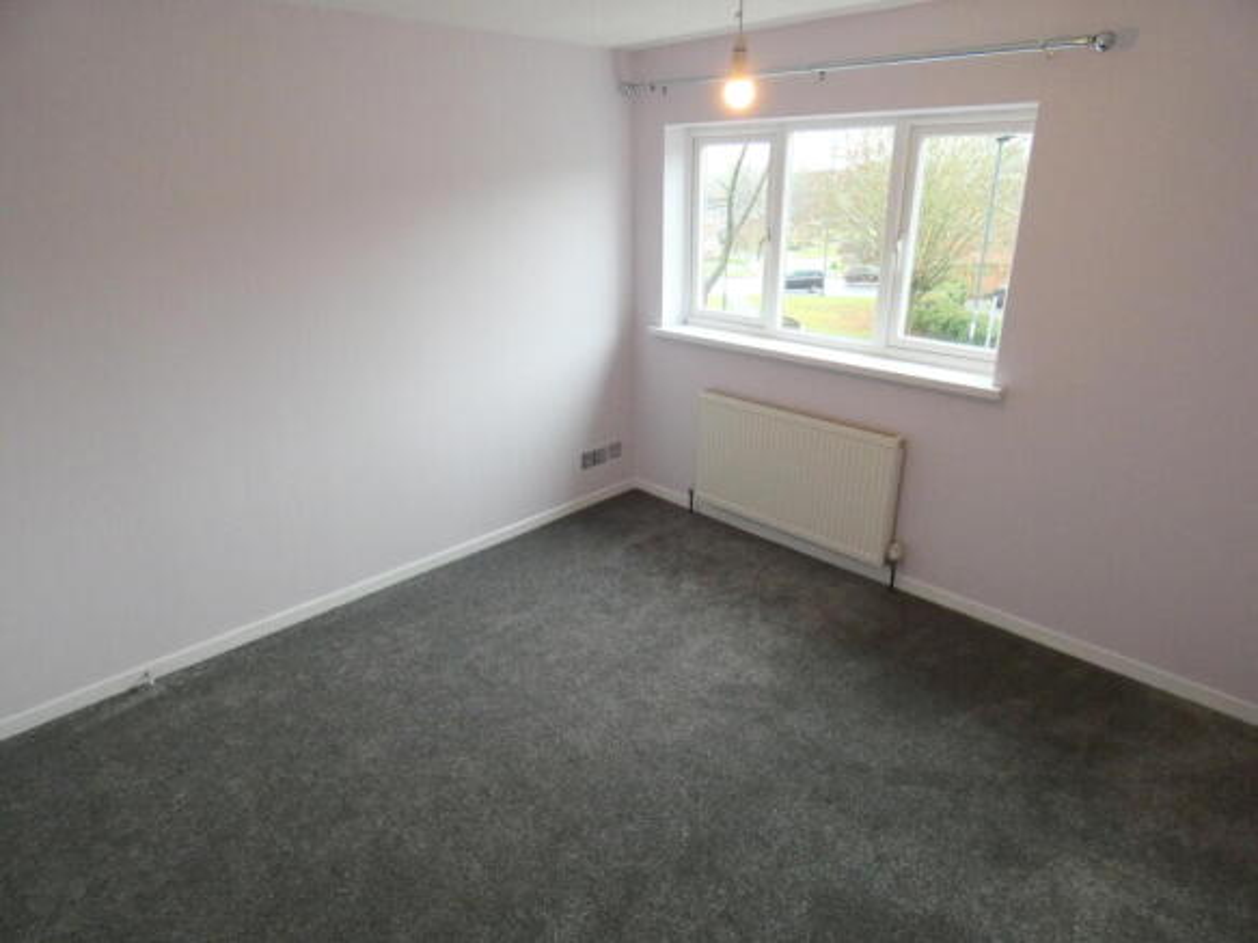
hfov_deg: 81.8
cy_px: 472
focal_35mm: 20
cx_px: 629
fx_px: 727
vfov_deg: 66.0
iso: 500
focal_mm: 3.6
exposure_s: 1/60
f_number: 2.8
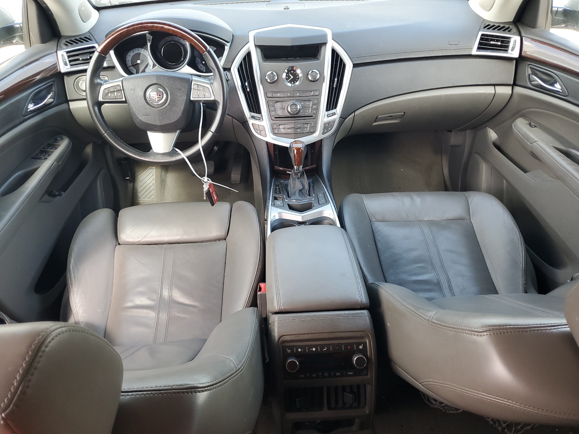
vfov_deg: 53.1
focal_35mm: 26
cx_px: 290
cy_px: 217
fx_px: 435
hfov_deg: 67.3
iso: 65
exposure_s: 1/120
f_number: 1.5
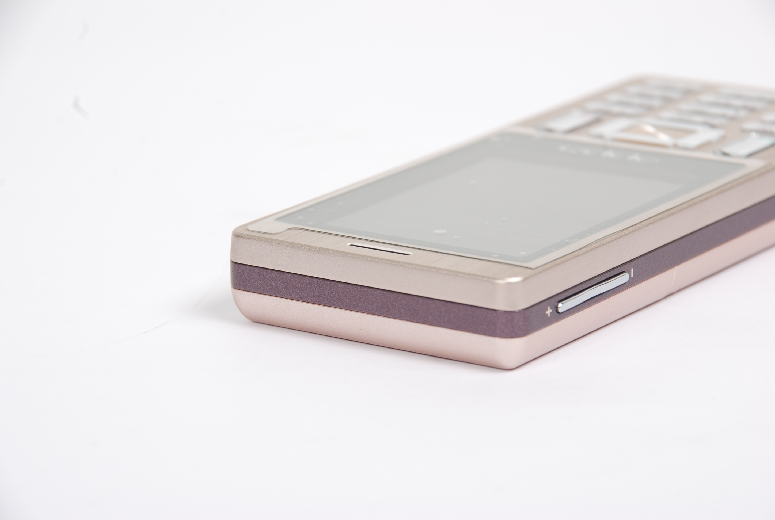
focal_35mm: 202
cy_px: 260
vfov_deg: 6.8
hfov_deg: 10.1
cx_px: 388
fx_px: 4368
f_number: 13
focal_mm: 135
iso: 100
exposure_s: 1/125
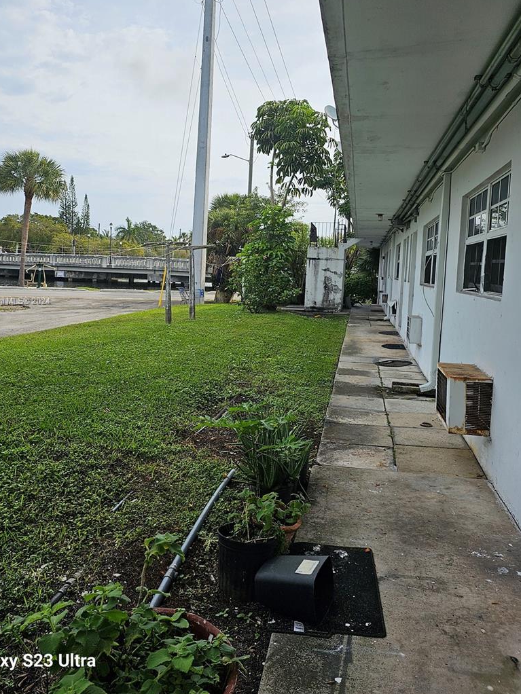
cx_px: 232
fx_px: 542
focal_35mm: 27
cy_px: 302
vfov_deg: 65.1
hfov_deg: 51.3
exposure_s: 1/752
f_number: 1.7
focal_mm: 6.3
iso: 10
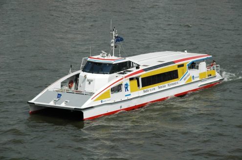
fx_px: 956
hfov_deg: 14.4
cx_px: 121
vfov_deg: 9.6
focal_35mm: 142
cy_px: 80
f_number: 10
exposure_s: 1/640
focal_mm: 95
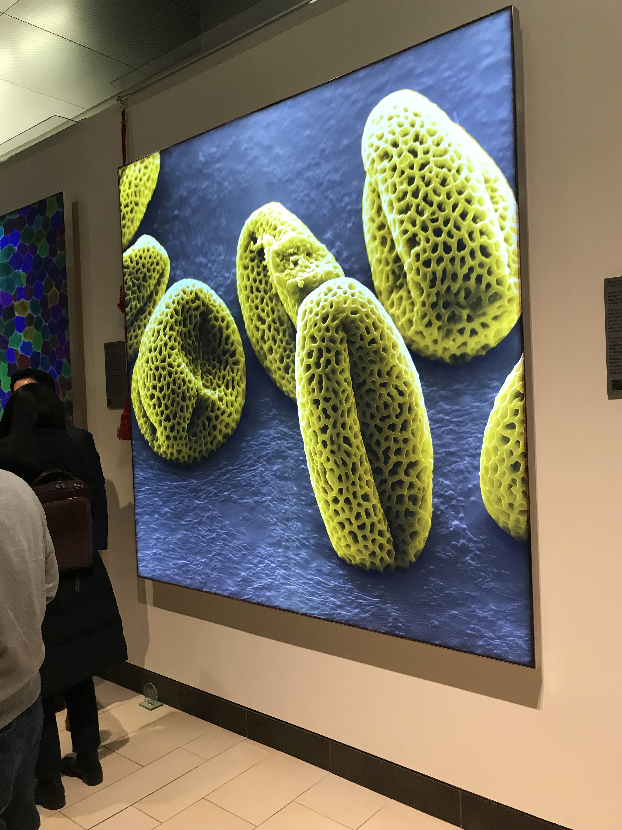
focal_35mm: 28
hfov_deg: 49.7
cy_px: 415
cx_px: 311
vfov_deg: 63.4
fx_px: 671
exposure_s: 1/31
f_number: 1.8
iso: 40
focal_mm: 3.99
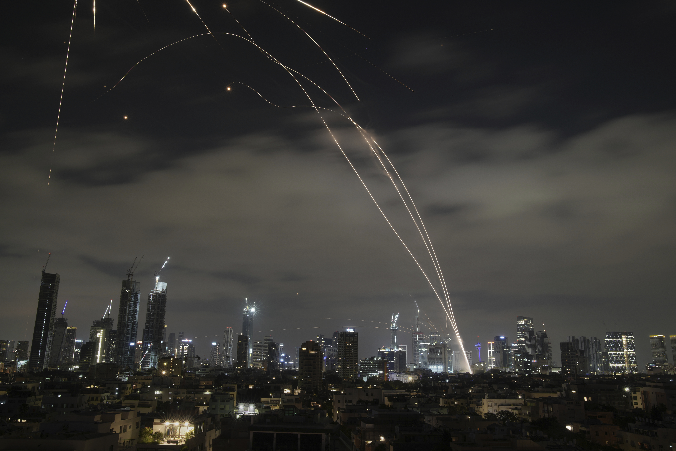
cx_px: 338
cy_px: 226
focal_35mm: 30
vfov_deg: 43.6
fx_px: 563
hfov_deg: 61.9
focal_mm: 30
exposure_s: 30
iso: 200
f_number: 16
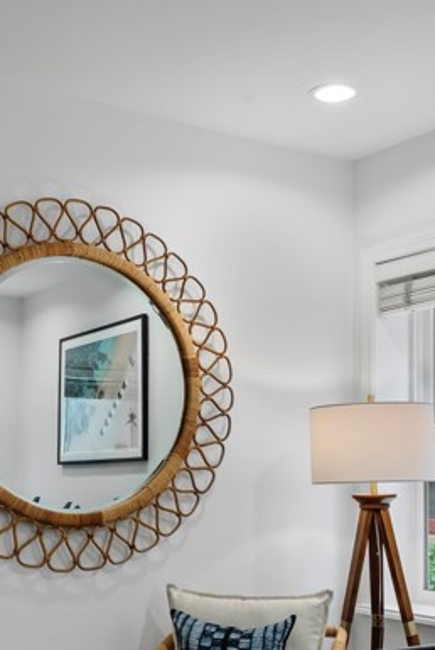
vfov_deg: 34.2
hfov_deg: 23.4
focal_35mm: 58
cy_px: 418
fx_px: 1049
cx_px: 227
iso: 800
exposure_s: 1/30
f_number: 8
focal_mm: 35
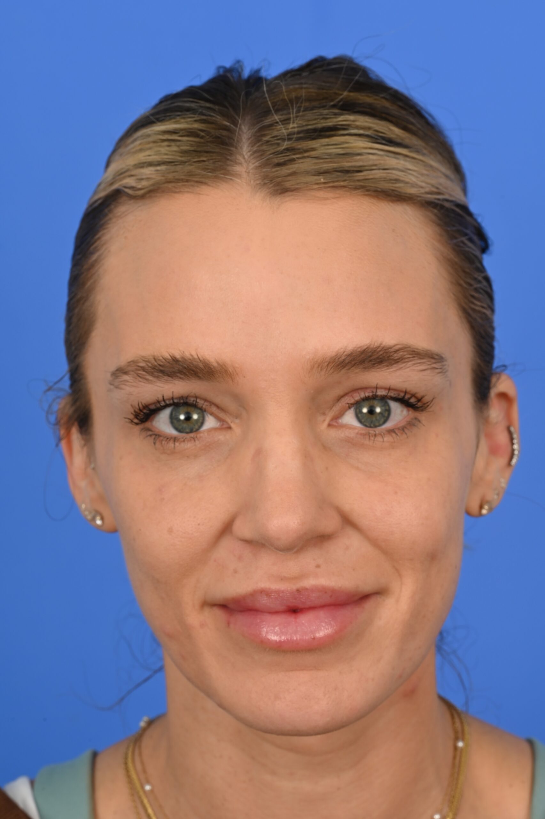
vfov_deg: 19.5
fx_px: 2386
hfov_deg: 13.0
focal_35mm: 105
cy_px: 410
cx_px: 272
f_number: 16
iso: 200
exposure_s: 1/25
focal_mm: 105
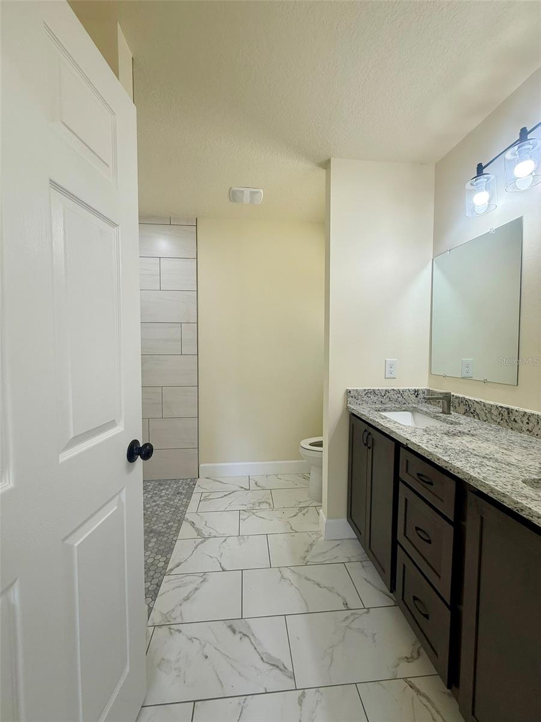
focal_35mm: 14
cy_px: 361
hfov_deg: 85.7
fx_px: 292
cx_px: 270
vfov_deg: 102.1
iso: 80
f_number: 2.2
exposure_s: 1/120
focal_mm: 2.22
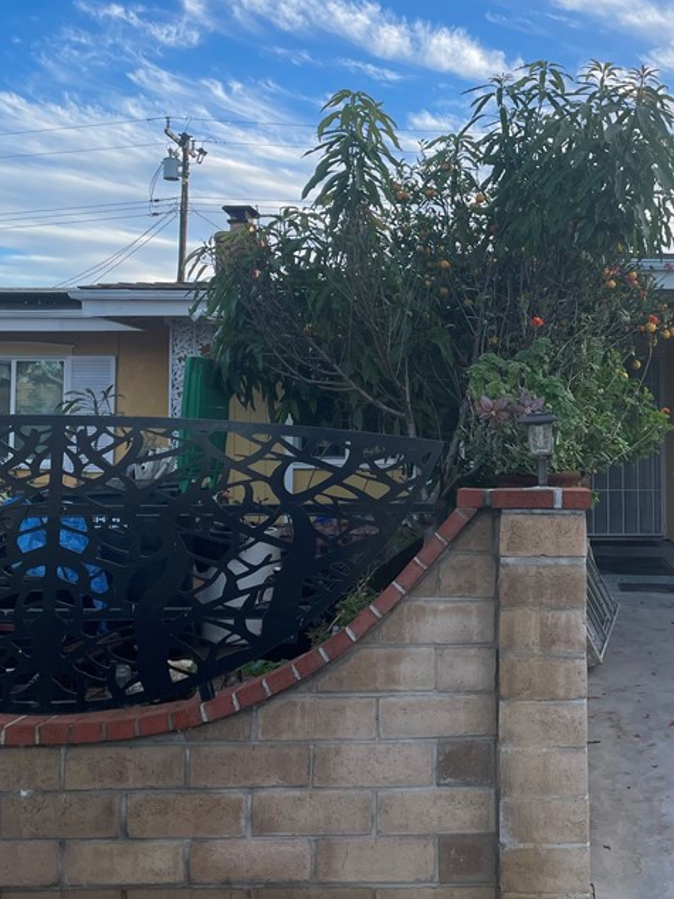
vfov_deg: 44.6
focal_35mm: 42
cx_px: 522
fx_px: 1091
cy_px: 372
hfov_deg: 33.5
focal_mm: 4.2
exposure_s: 1/836
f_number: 1.6
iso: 32
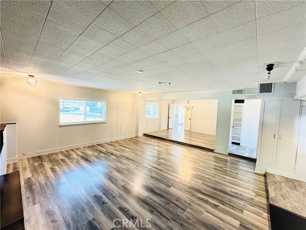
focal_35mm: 14
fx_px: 124
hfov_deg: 102.1
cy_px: 115
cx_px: 153
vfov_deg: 85.7
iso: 640
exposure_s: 1/60
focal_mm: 2.22
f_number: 2.2
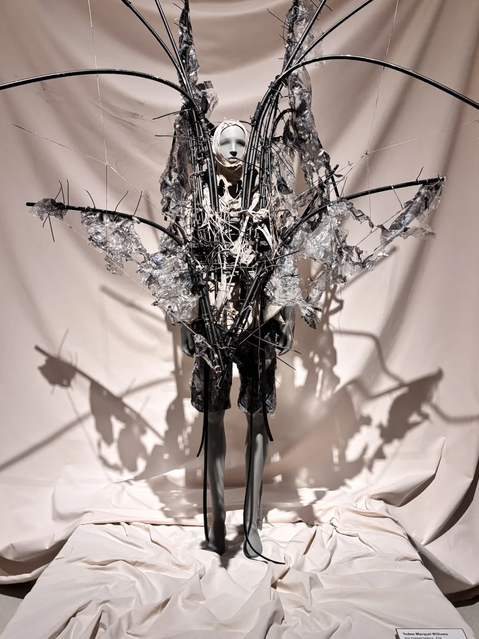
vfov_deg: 58.2
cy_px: 284
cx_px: 230
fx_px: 572
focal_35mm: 31
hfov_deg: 45.4
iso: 320
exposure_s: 1/50
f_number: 1.6
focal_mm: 5.96
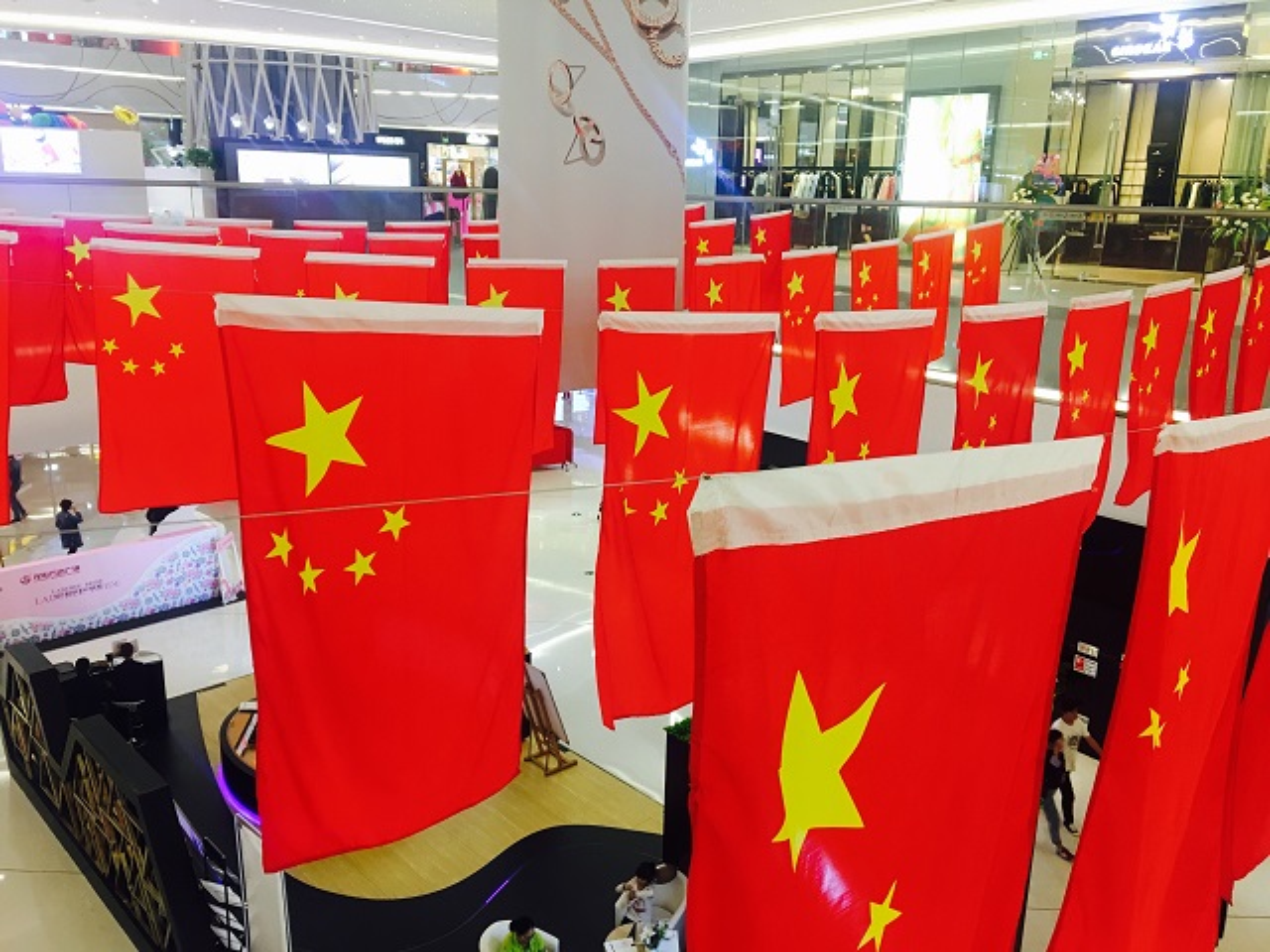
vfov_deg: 48.2
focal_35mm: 29
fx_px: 1064
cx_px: 635
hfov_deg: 61.7
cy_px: 476
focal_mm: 4.15
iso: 100
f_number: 2.2
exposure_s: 1/33
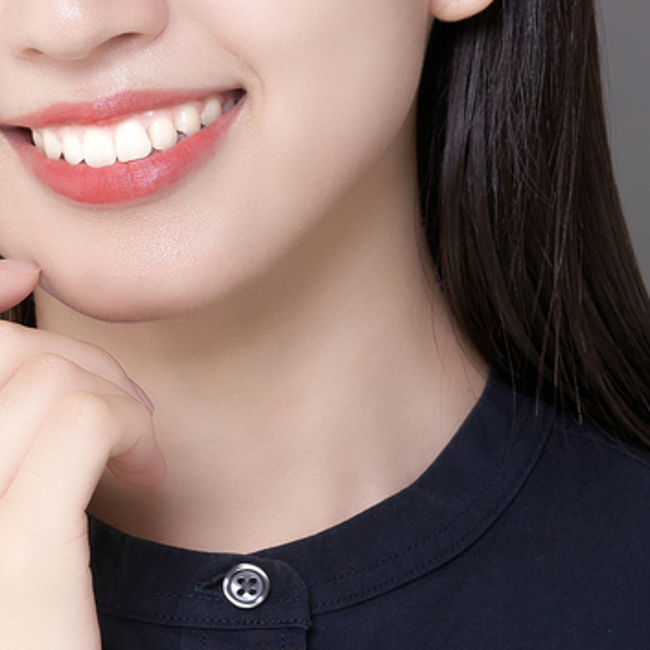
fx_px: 2783
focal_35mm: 131
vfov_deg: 13.3
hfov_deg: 13.2
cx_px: 116
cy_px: 302
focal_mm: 85
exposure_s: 1/160
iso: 200
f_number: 8
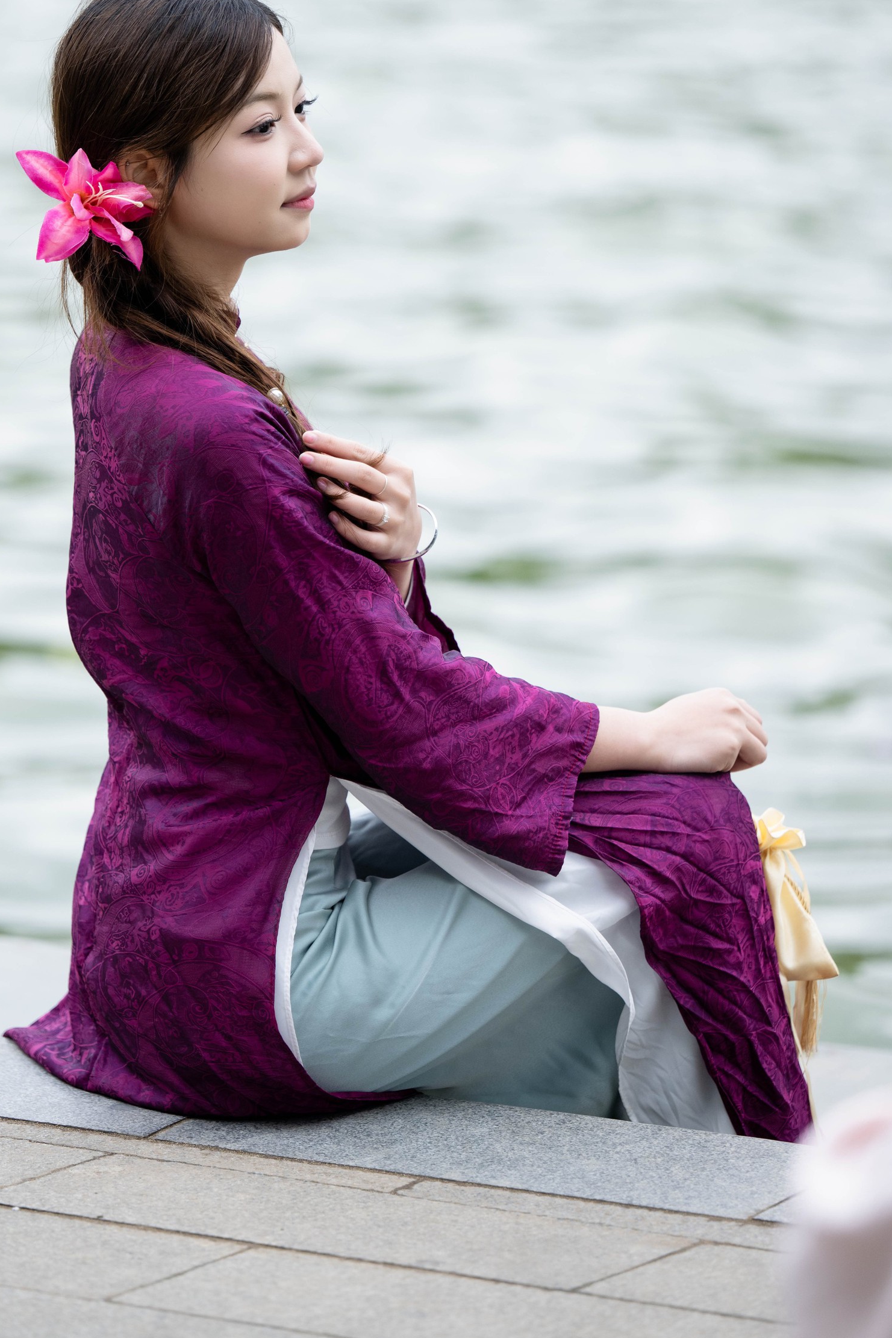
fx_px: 8029
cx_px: 354
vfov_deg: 9.5
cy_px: 506
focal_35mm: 216
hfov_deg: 6.4
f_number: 2.8
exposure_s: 1/250
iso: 320
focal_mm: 160
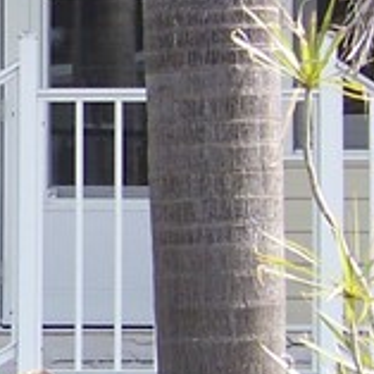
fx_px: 2543
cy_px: 217
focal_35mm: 208
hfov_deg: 8.1
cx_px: -322
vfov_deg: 8.4
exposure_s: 1/320
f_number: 2.8
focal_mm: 5.85
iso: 64
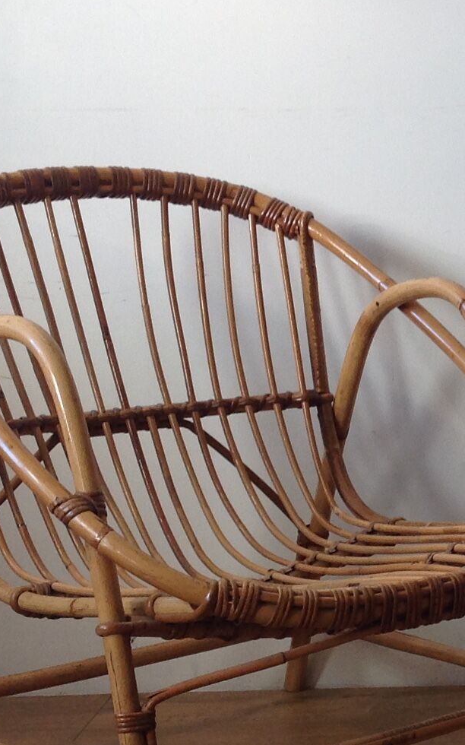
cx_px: 599
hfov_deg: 12.9
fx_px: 1988
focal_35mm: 98
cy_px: 404
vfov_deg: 21.2
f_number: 2.4
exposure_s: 1/40
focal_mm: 4.28
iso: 50
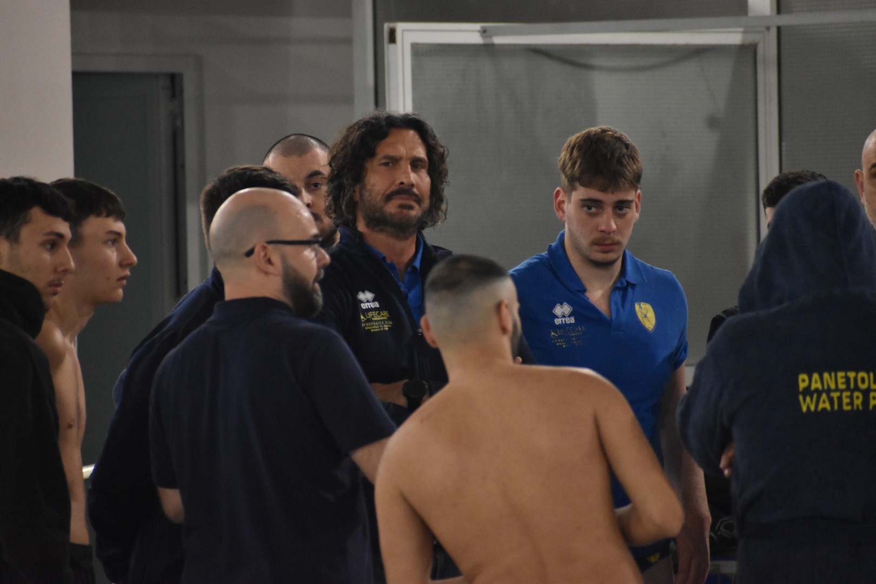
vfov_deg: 3.1
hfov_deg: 4.6
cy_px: 292
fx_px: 10949
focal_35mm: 450
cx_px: 438
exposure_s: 1/100
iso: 3200
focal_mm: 300
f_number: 6.3
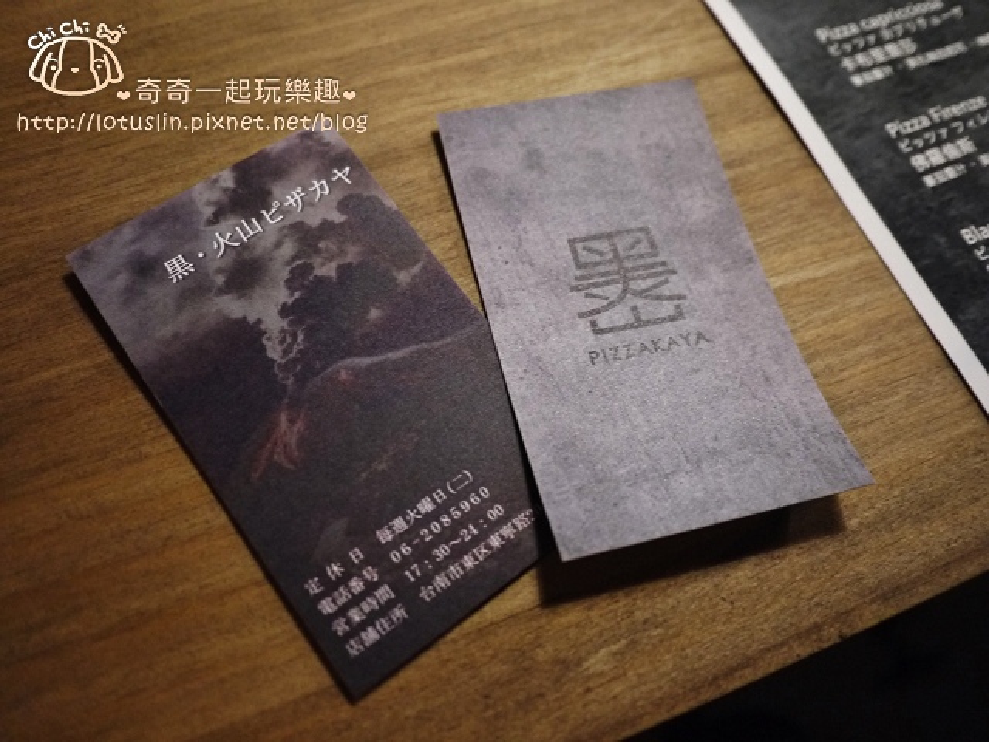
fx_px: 800
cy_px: 371
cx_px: 494
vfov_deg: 49.7
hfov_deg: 63.4
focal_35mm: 28
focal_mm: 14
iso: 800
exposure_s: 1/25
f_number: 2.5
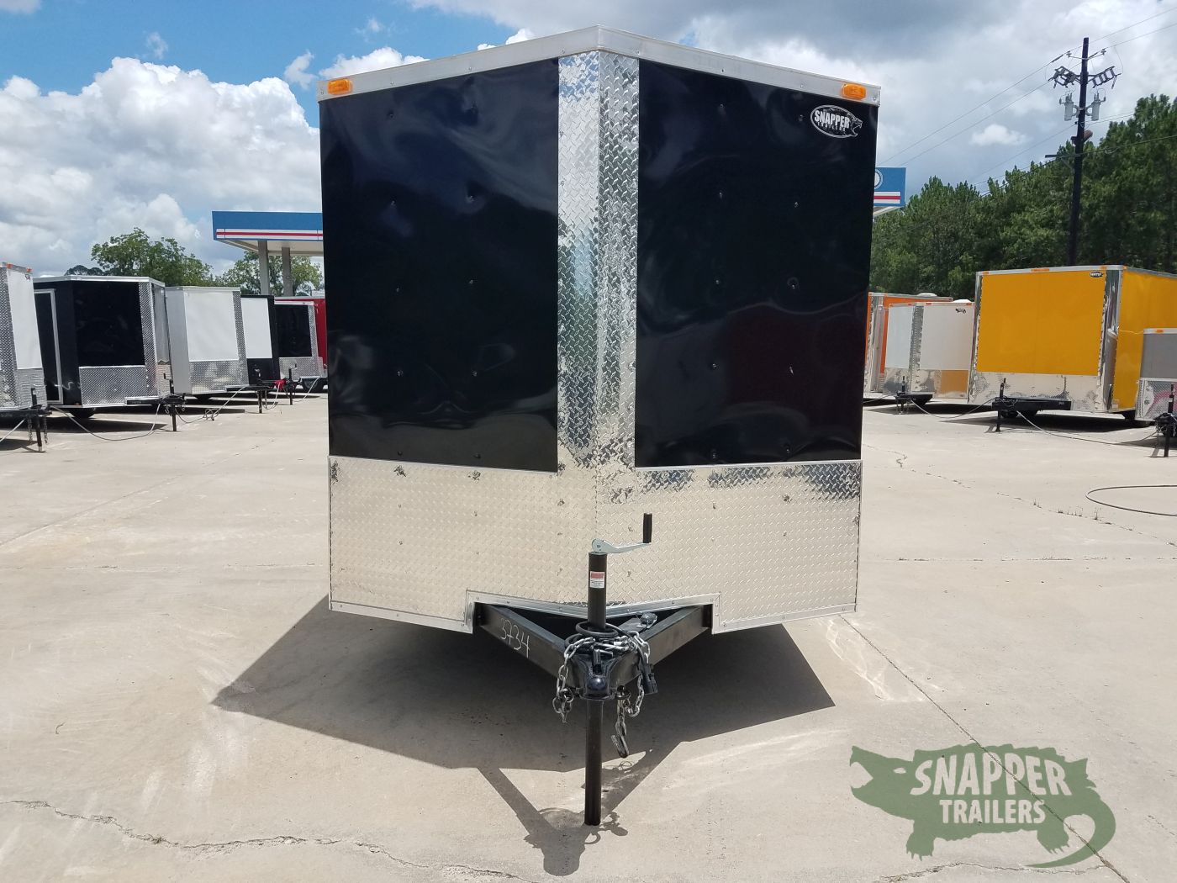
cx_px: 588
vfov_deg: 53.1
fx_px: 884
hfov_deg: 67.3
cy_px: 442
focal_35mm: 26
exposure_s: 1/2776
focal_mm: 4.2
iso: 40
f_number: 1.7
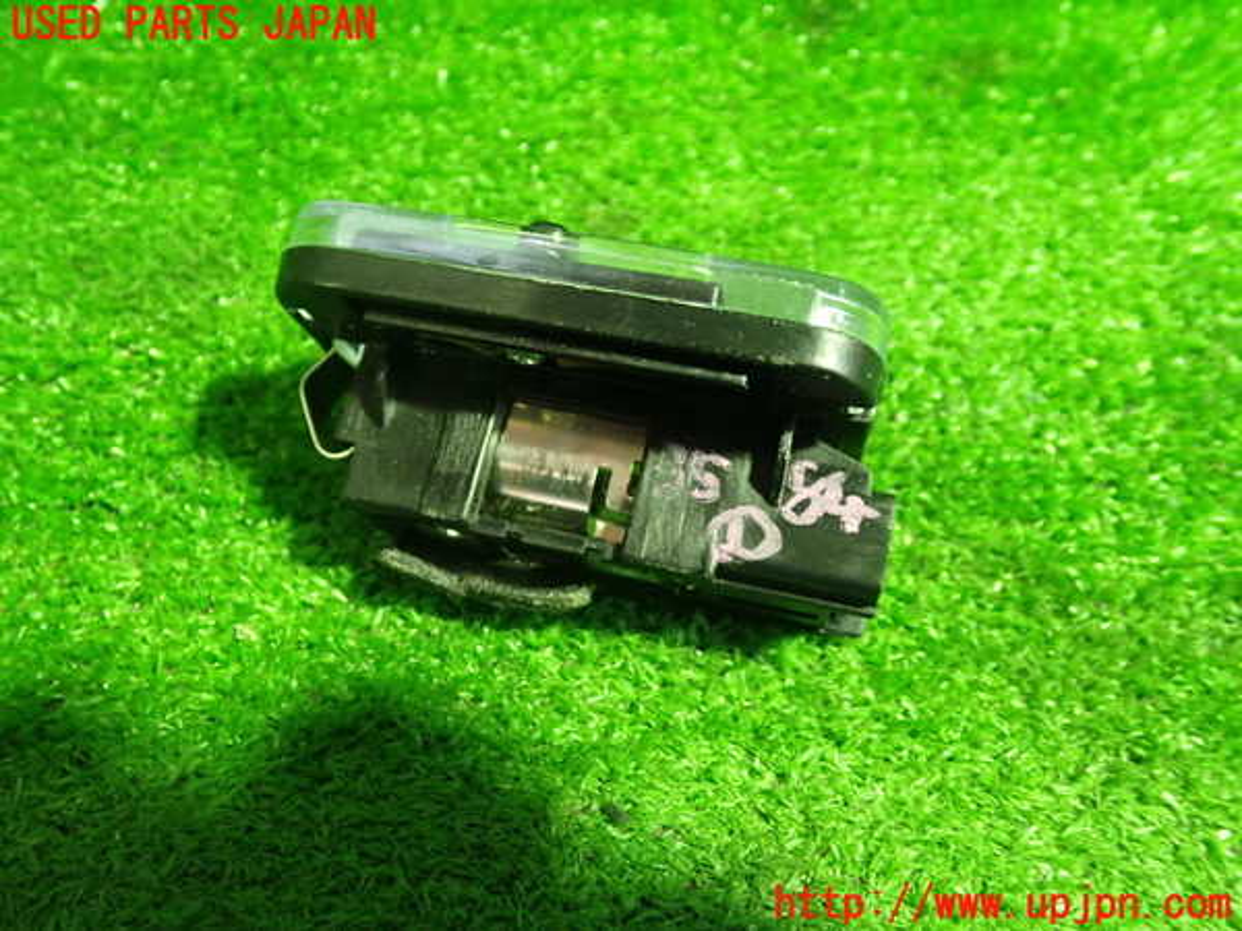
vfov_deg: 46.8
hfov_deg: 60.0
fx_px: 1076
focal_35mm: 30
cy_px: 466
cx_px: 621
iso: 640
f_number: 2.3
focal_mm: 5.4
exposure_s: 1/30
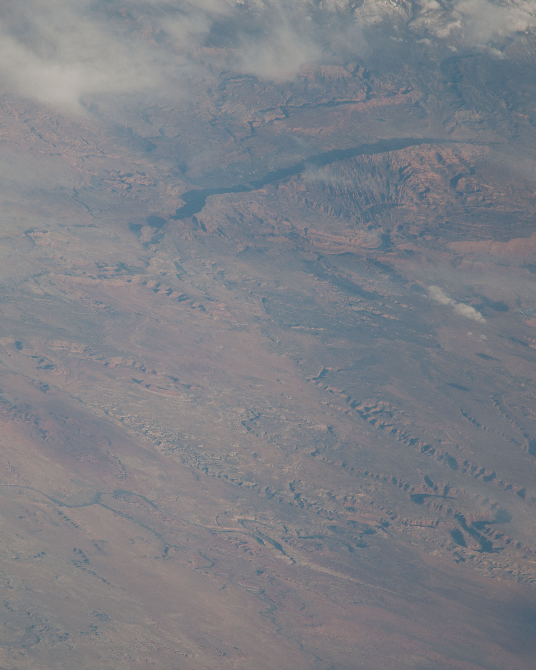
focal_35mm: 1409
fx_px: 27936
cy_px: 335
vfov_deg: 1.4
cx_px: 120
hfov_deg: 1.1
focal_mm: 1000
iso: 200
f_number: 6.7
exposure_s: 1/800
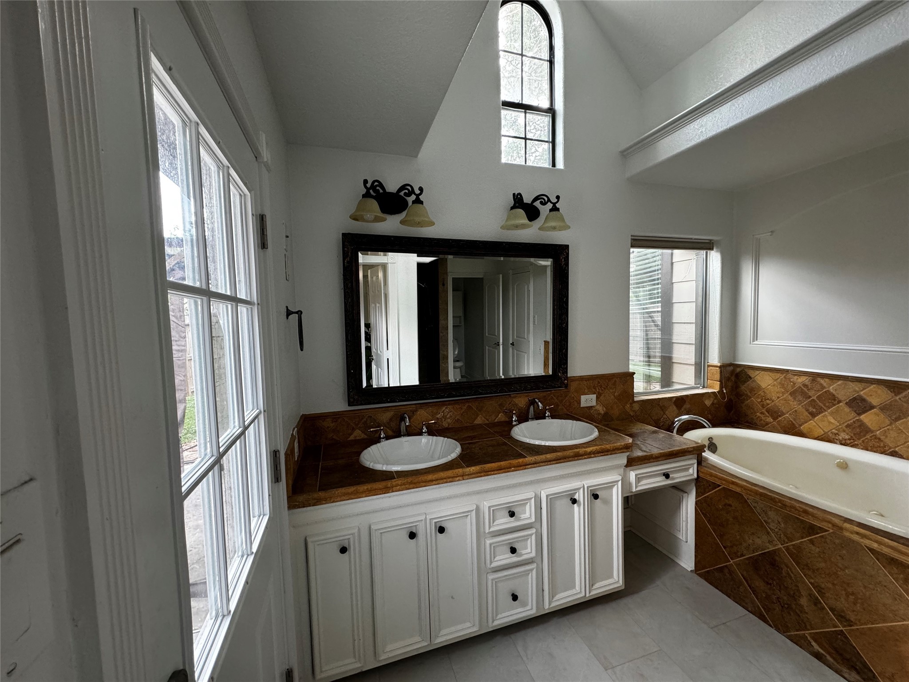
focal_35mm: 14
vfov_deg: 85.7
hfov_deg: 102.1
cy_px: 341
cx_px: 454
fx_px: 368
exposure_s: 1/60
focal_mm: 2.22
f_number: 2.2
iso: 250
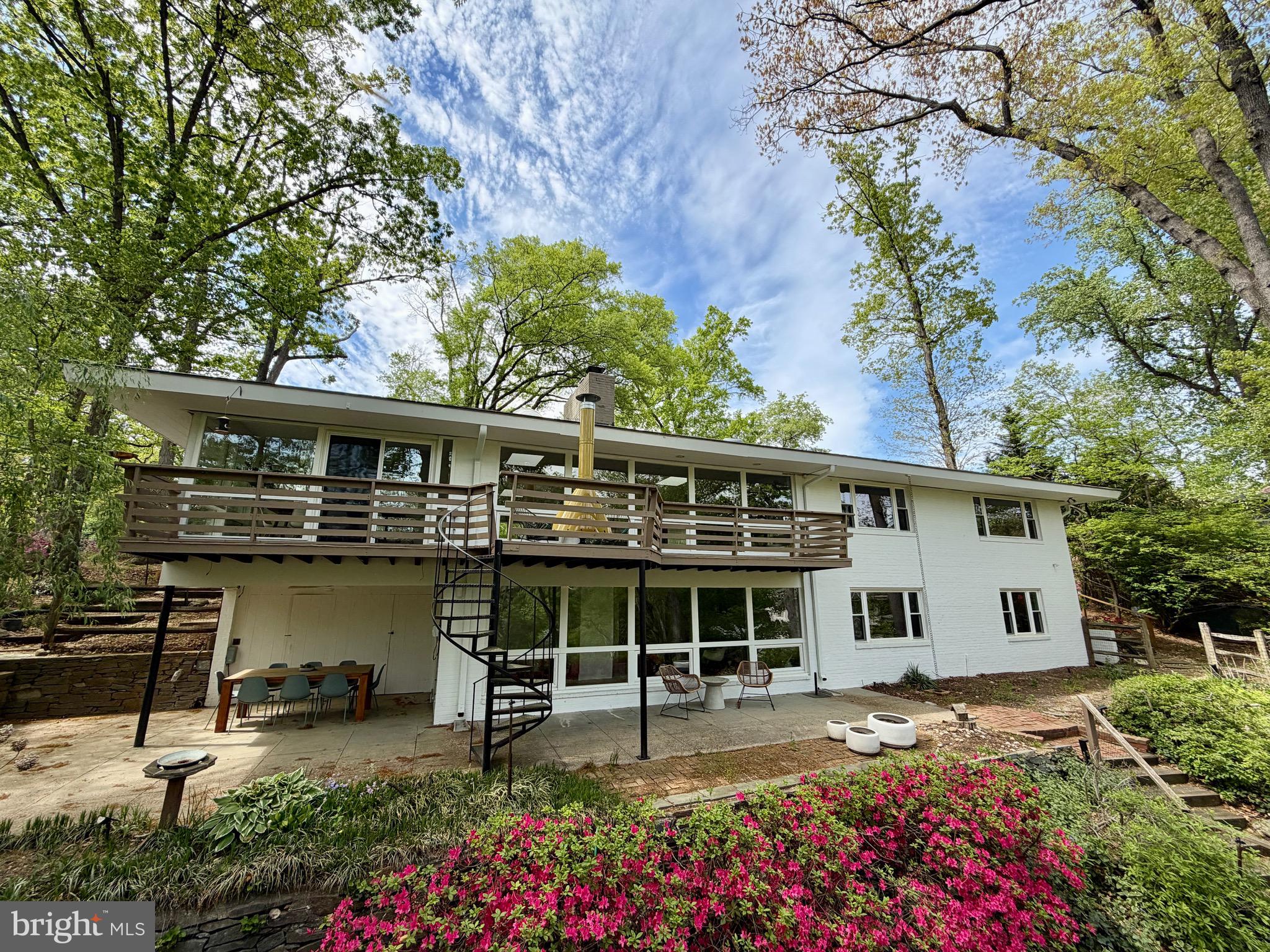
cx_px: 635
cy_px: 476
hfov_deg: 102.1
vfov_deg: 85.7
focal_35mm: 14
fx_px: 514
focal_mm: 2.22
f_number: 2.2
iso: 32
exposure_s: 1/770
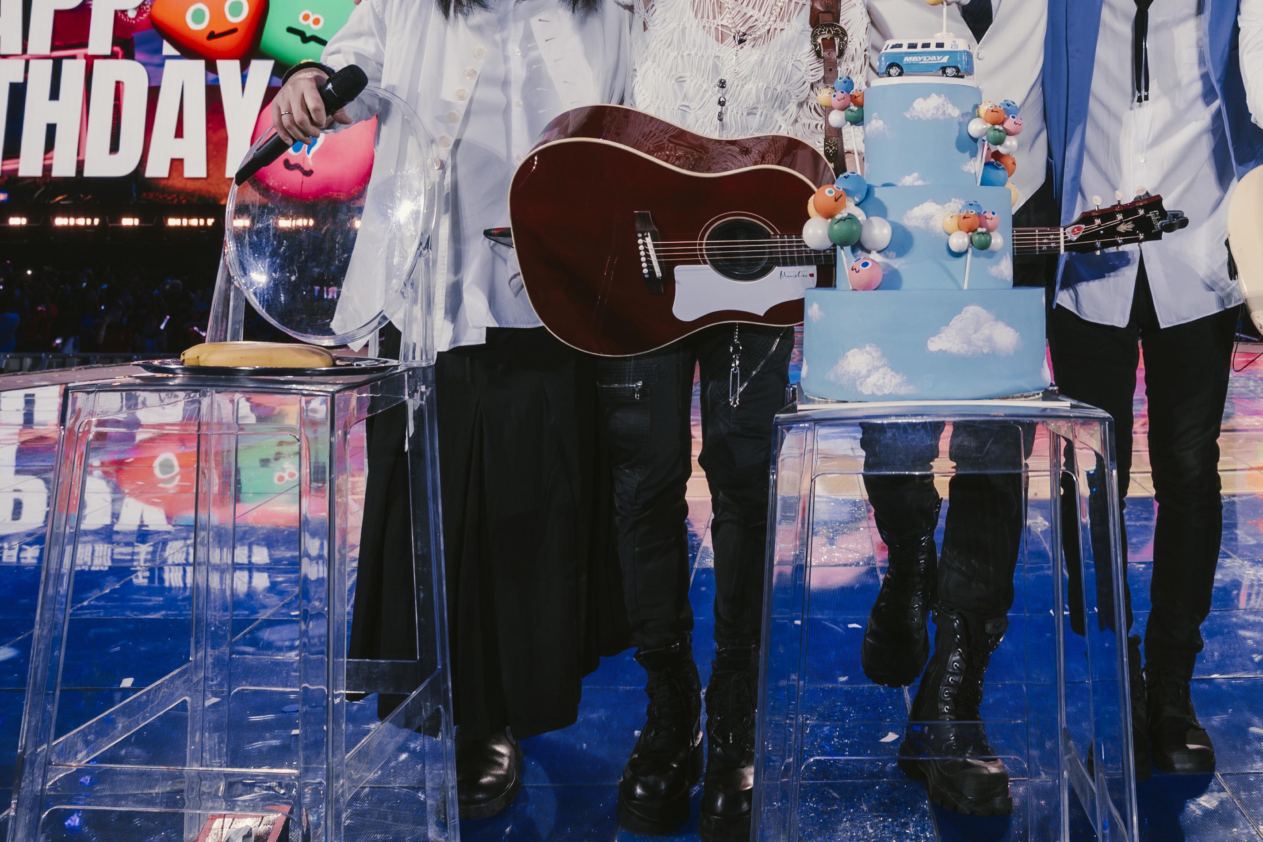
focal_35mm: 36
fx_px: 1263
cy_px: 8
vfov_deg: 33.8
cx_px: 935
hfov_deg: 51.1
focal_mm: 17
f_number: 4.5
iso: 800
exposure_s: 1/500
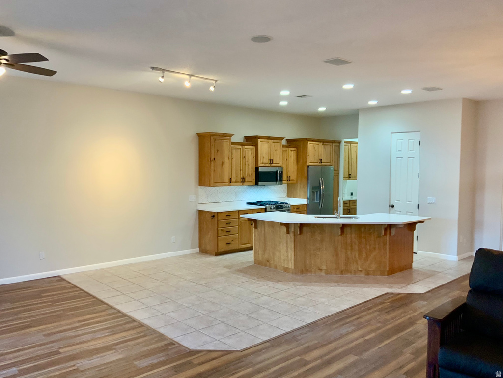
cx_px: 252
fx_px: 421
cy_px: 189
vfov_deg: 48.2
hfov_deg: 61.7
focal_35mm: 29
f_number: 1.8
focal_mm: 3
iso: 125
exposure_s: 1/60
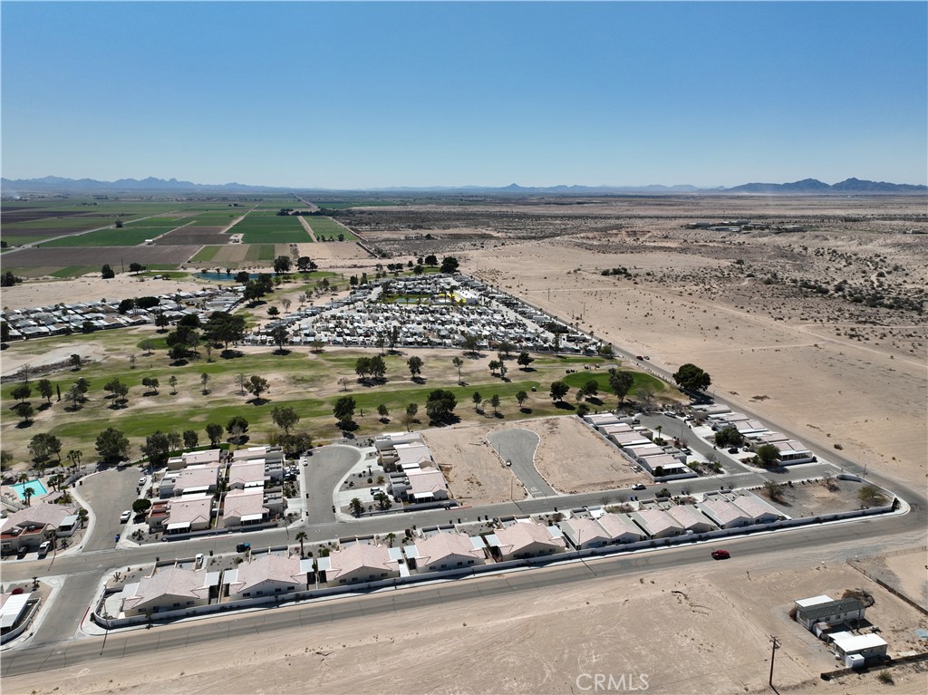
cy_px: 348
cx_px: 464
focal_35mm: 24
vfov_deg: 56.8
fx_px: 643
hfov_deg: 71.6
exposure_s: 1/320
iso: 100
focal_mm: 12.29
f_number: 2.8
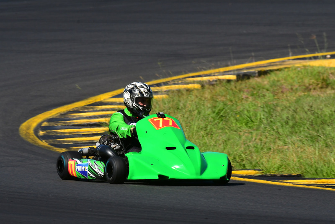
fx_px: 6981
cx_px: 168
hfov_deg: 2.7
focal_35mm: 750
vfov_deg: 1.8
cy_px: 112
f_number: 11
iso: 400
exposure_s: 1/640
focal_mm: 500
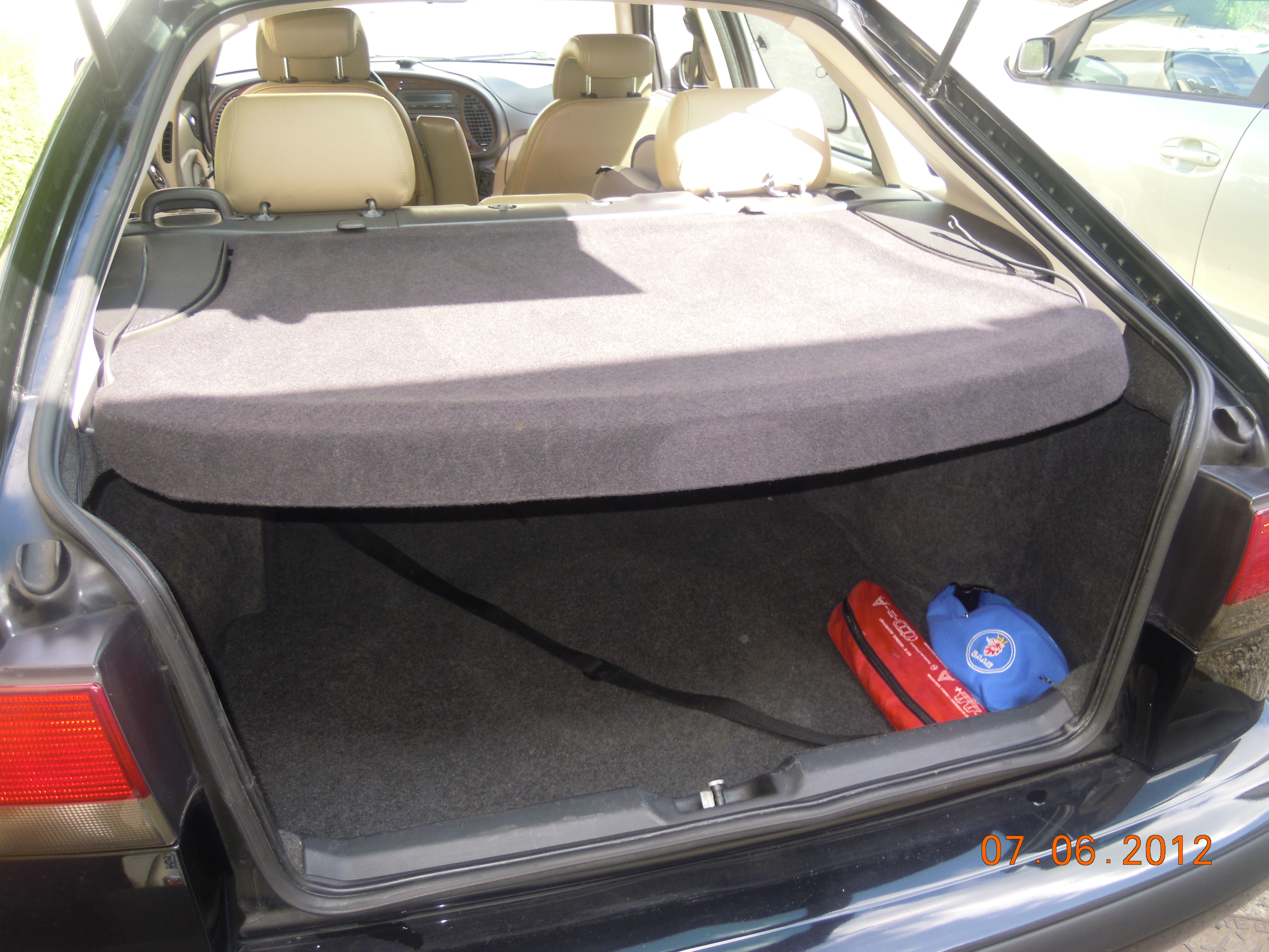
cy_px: 476
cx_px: 634
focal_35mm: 28
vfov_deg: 49.7
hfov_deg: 63.4
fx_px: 1026
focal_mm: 5
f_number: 2.7
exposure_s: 1/100
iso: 100
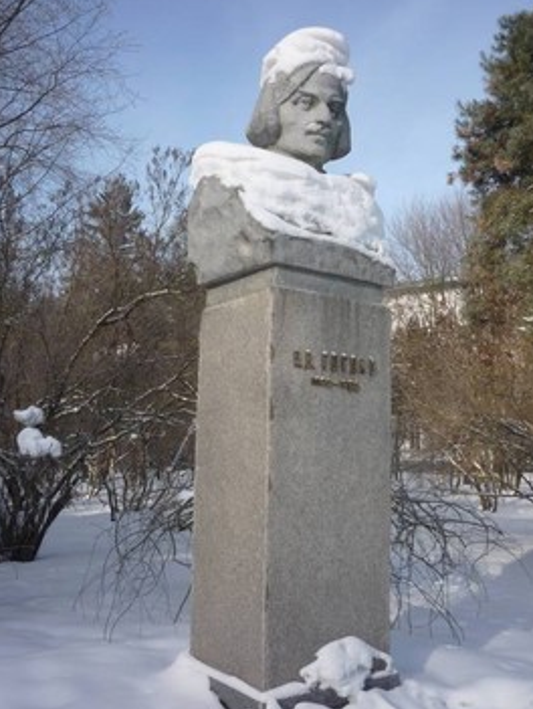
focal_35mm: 34
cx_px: 277
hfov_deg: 41.9
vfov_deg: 53.9
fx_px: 697
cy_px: 359
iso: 100
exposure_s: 1/400
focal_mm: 5.2
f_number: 5.6
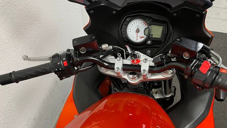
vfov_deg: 36.4
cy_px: 83
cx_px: 127
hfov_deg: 60.8
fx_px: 193
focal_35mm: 32
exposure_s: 1/50
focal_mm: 5.1
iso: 125
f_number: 1.6
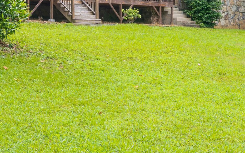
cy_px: -29
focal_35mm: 115
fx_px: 768
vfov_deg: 11.2
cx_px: 61
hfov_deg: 18.0
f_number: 7.1
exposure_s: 1/60
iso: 320
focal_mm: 35
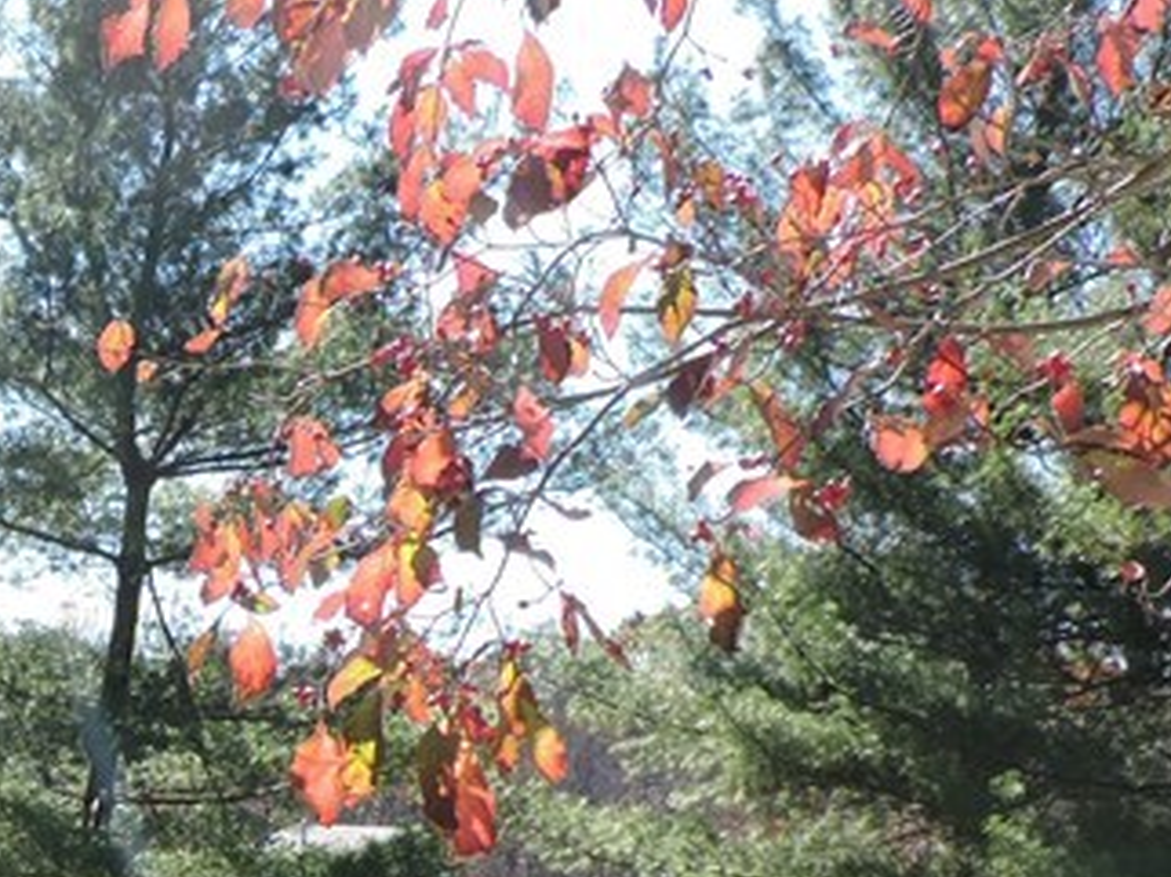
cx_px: -451
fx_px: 3549
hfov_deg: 17.3
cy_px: 1252
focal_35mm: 105
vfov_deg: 13.4
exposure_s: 1/400
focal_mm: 5.9
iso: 100
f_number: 3.2
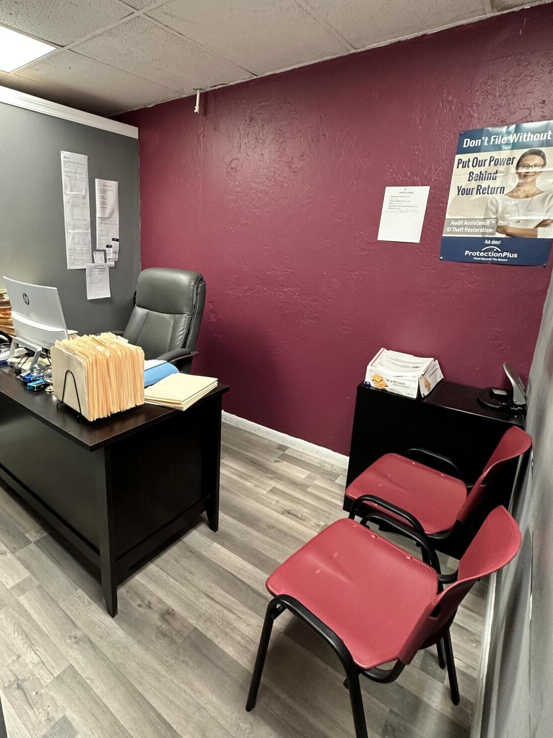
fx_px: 405
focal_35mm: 19
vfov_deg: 84.4
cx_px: 209
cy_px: 333
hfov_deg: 67.7
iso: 250
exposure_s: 1/60
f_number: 2.2
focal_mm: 2.22
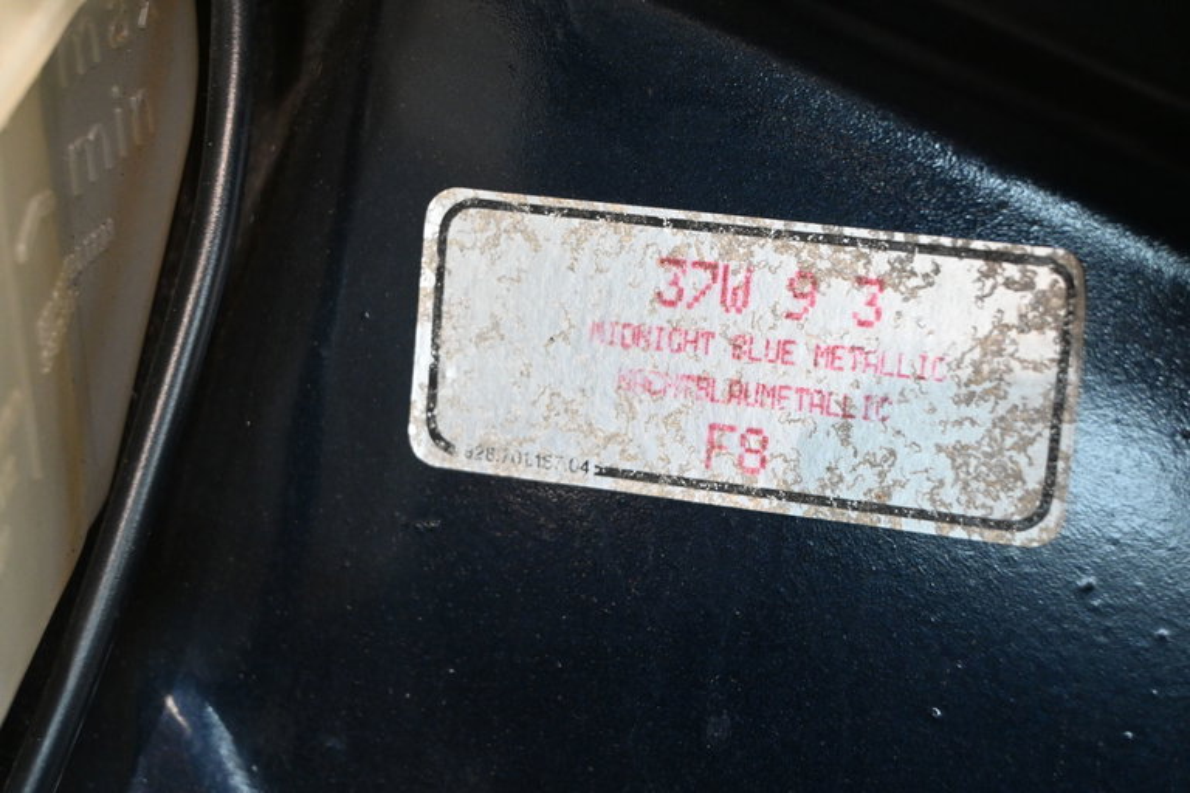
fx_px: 2033
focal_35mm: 62
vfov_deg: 22.1
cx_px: 595
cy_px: 396
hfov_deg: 32.6
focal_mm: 41
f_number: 5.6
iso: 2000
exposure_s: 1/125
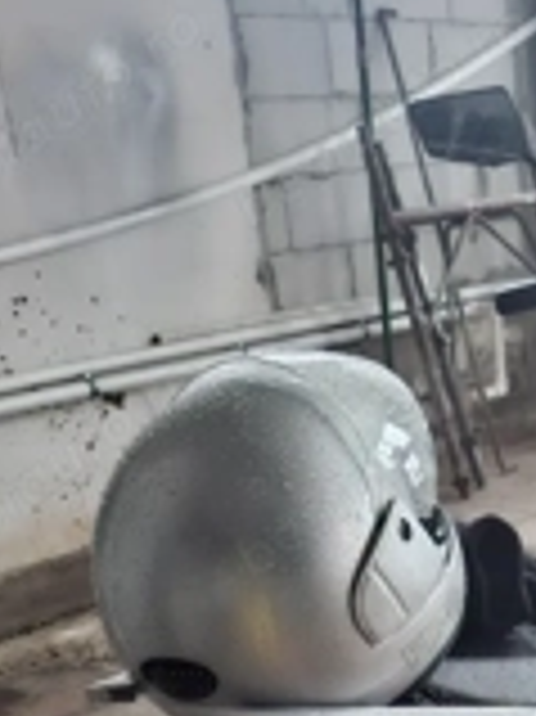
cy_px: 878
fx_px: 1199
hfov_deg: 24.4
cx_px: 491
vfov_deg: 28.5
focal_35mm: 58
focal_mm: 5.54
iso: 1250
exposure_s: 1/20
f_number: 1.8
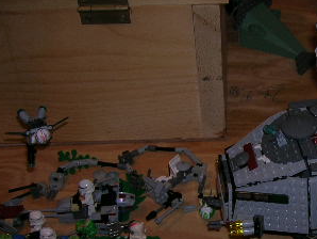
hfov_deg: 25.6
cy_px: 150
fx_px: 669
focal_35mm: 73
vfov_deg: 20.2
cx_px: 298
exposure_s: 1/60.1
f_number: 2.9
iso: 50
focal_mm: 5.7
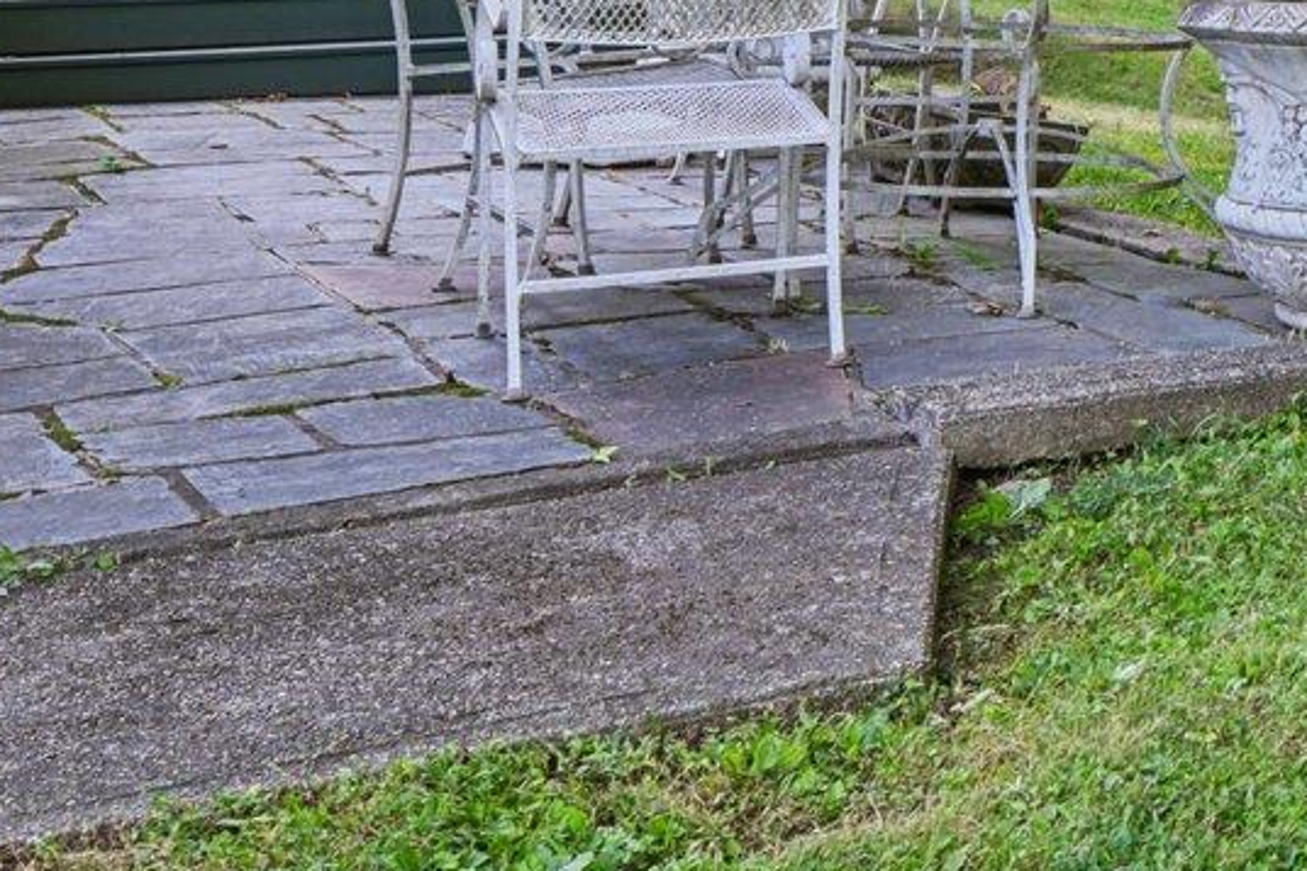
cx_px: 1804
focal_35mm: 65
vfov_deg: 19.8
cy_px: -145
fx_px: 2359
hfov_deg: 25.5
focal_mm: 17
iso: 200
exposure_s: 1/13
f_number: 8
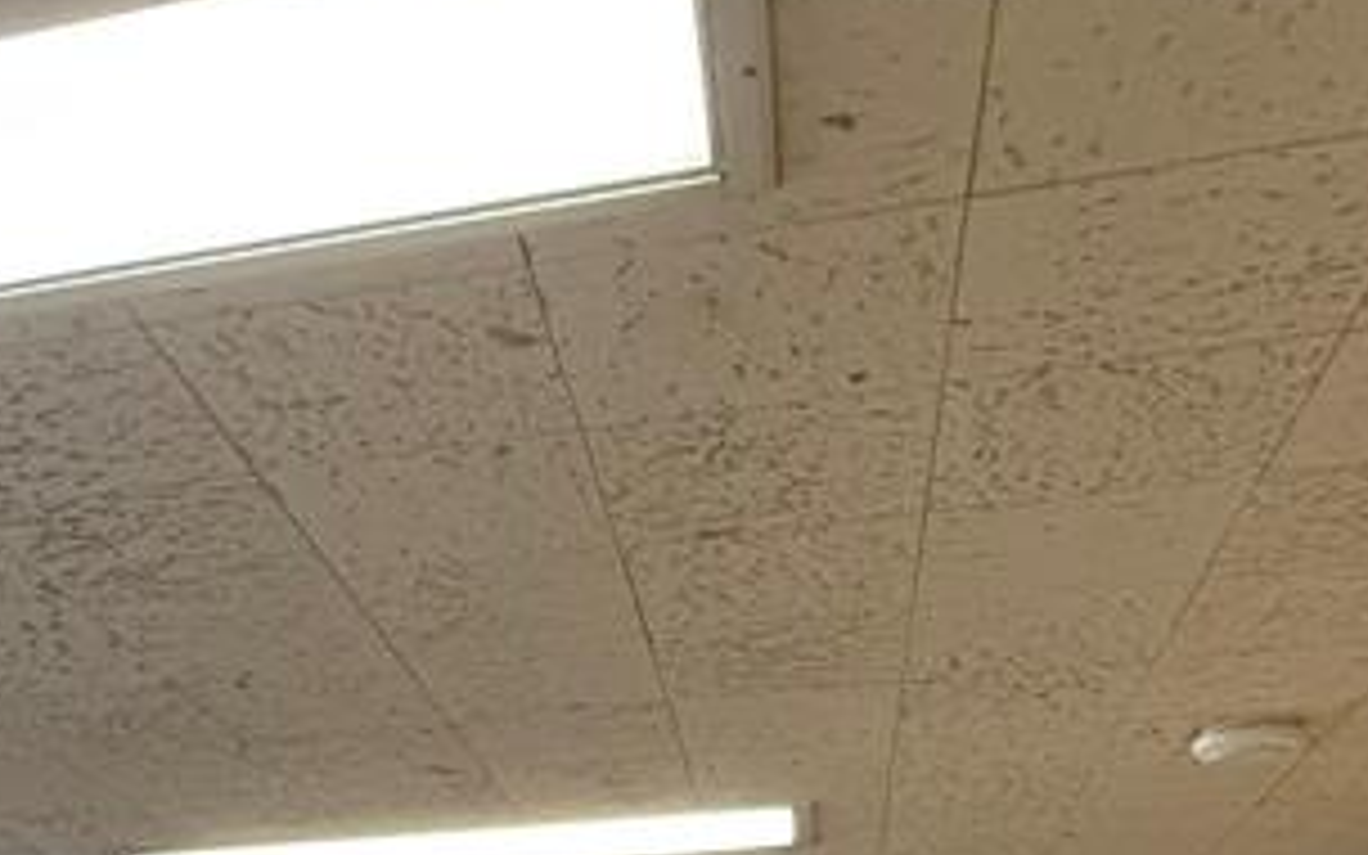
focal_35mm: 50
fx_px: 1864
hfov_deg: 38.9
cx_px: 288
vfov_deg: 20.2
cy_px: 1449
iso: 640
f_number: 2.2
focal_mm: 2.22
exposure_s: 1/60
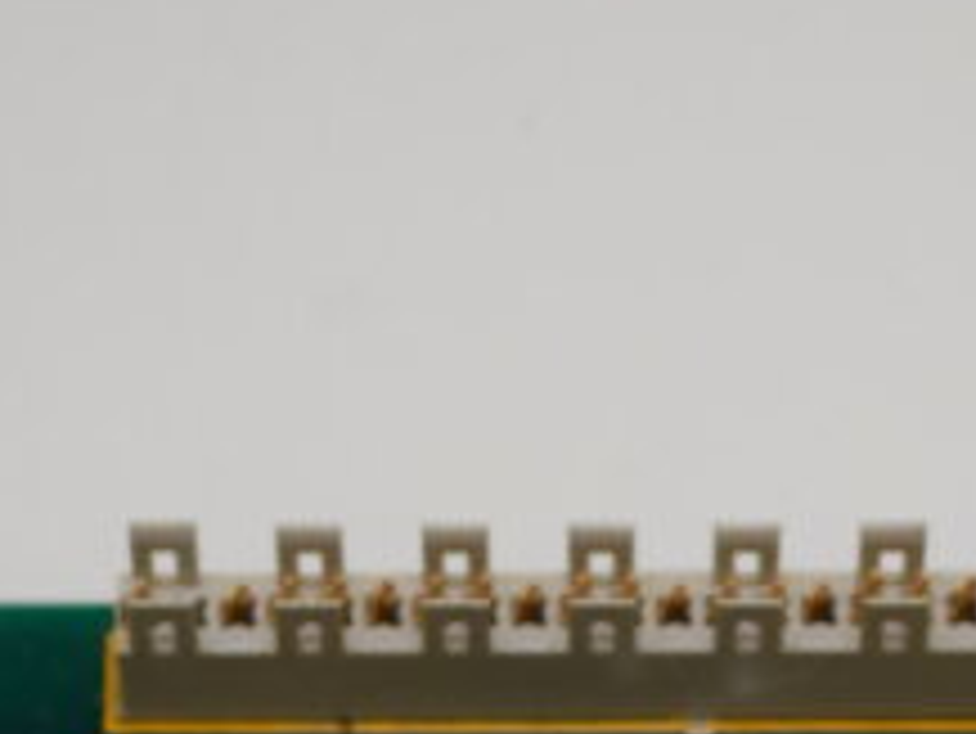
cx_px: 706
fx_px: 6235
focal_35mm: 221
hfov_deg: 8.9
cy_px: 1180
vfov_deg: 6.6
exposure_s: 1/160
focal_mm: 30
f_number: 3.5
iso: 200
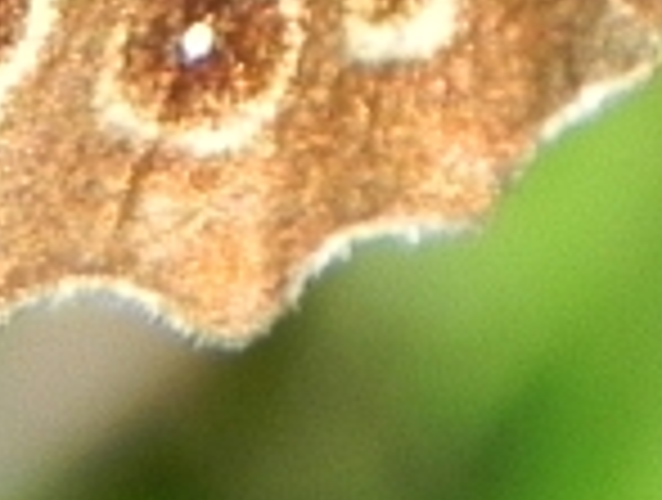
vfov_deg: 2.0
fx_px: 13976
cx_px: 306
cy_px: -1131
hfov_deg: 2.7
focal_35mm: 729
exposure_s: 1/250
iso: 160
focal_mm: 18.8
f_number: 5.6
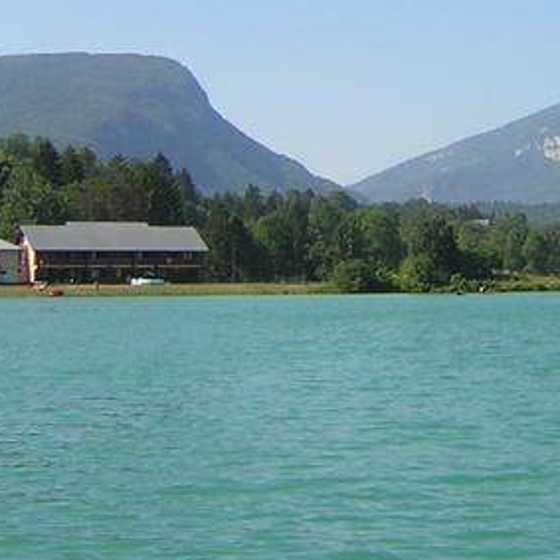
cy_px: 18
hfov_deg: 18.9
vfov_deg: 18.8
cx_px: 528
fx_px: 1647
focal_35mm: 90
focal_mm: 4.7
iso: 100
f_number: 5.2
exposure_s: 1/272
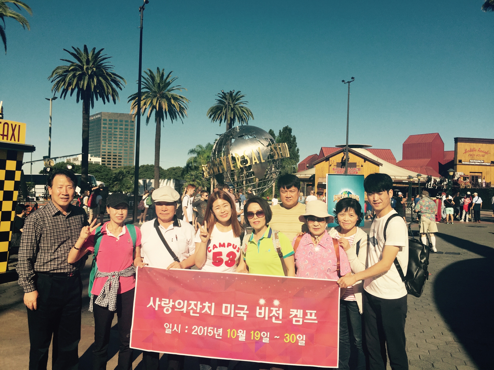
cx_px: 247
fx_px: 414
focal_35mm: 29
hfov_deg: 61.7
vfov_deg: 48.2
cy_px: 185
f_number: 2.2
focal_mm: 4.15
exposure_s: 1/3597
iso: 32
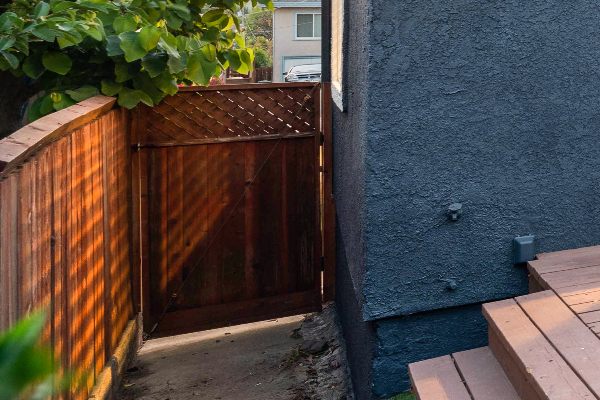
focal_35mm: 52
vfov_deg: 25.2
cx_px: 1087
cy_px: 38
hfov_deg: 22.1
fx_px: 867
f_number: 5
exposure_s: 1/1.67
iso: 320
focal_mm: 14
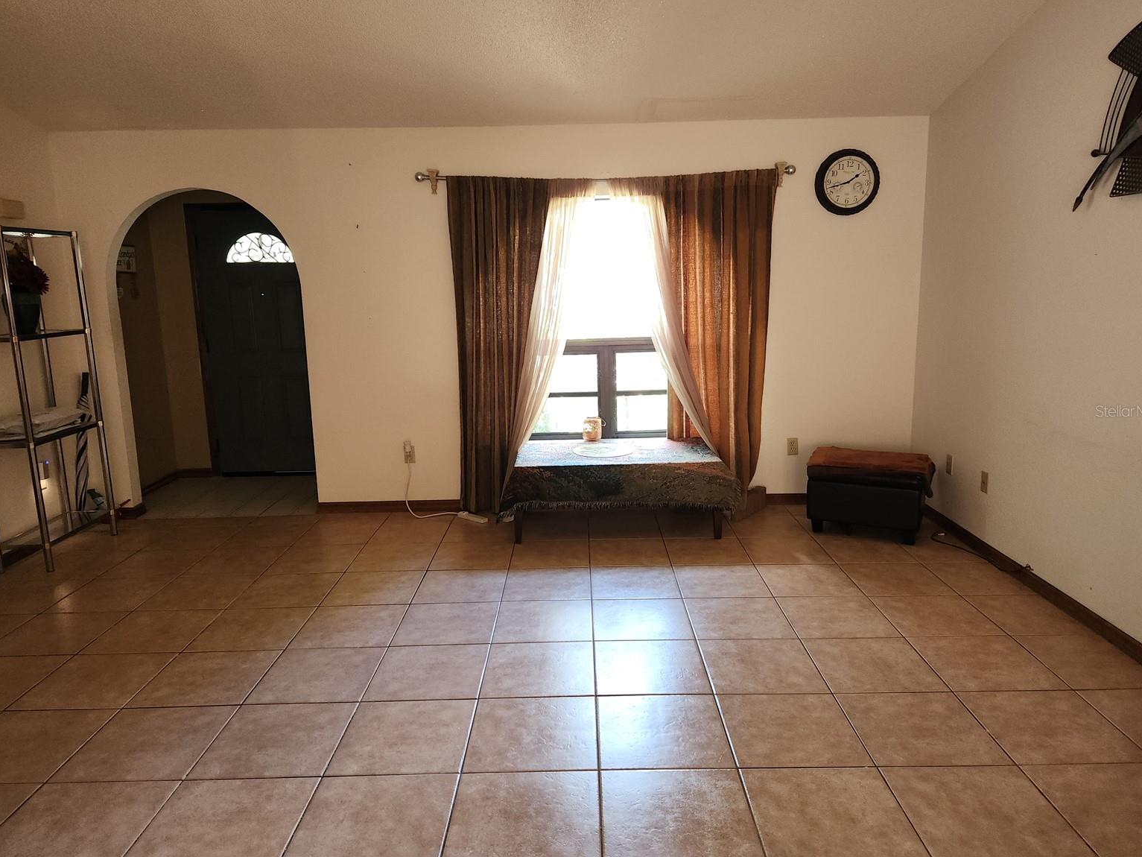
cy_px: 411
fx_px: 792
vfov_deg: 56.8
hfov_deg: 71.6
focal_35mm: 24
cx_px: 570
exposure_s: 1/40
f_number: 1.8
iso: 100
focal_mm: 5.4
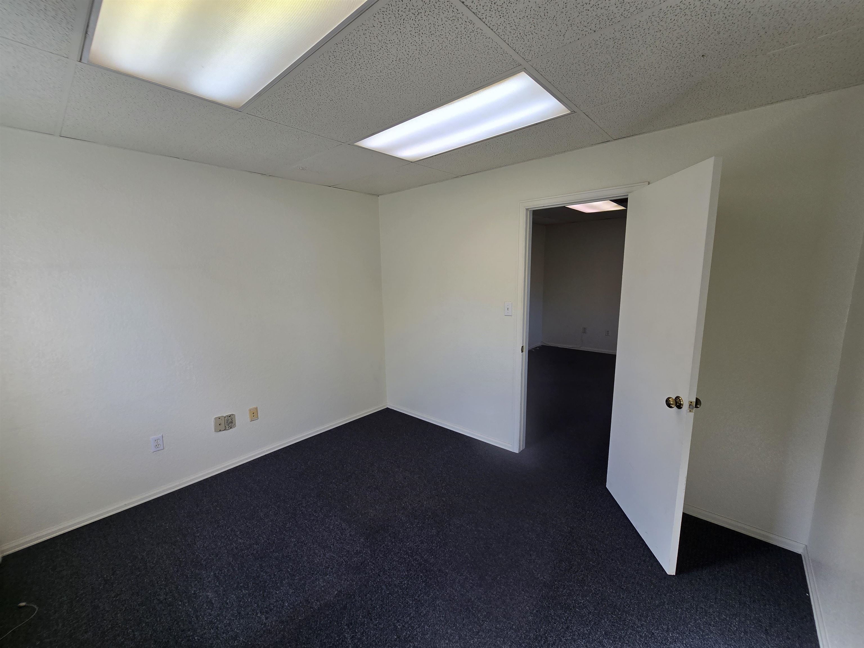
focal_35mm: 13
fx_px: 324
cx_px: 432
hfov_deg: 106.2
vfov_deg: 89.9
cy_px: 324
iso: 50
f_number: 2.2
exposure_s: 1/120
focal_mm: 2.2
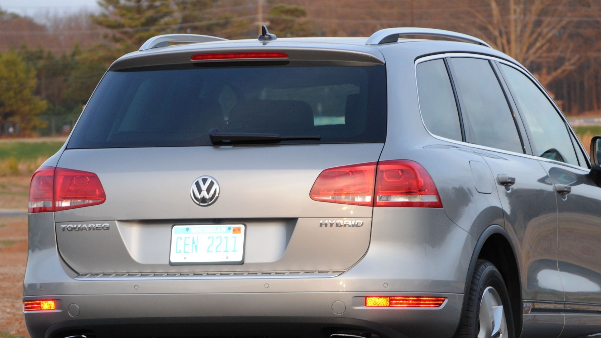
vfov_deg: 5.1
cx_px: 342
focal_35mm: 236
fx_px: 3761
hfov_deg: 9.1
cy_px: 221
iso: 400
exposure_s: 1/60
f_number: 8
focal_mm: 116
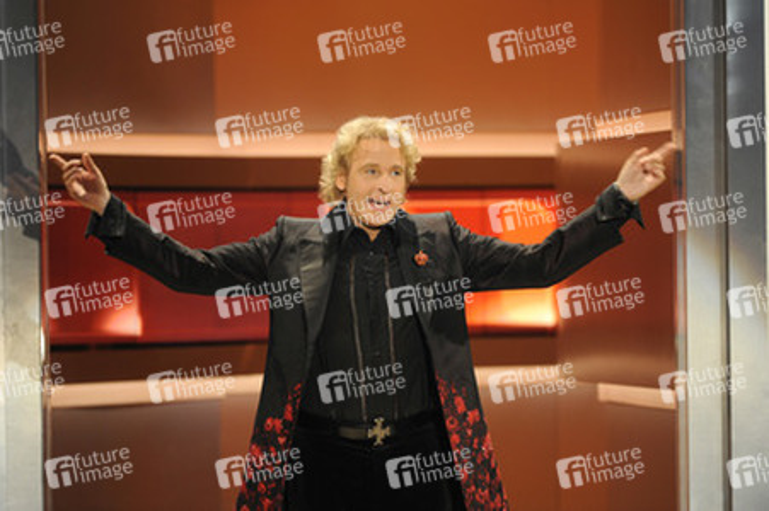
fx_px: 7257
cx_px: 384
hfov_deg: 6.1
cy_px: 256
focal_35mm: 340
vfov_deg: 4.0
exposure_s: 1/80
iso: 1600
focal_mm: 340
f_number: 4
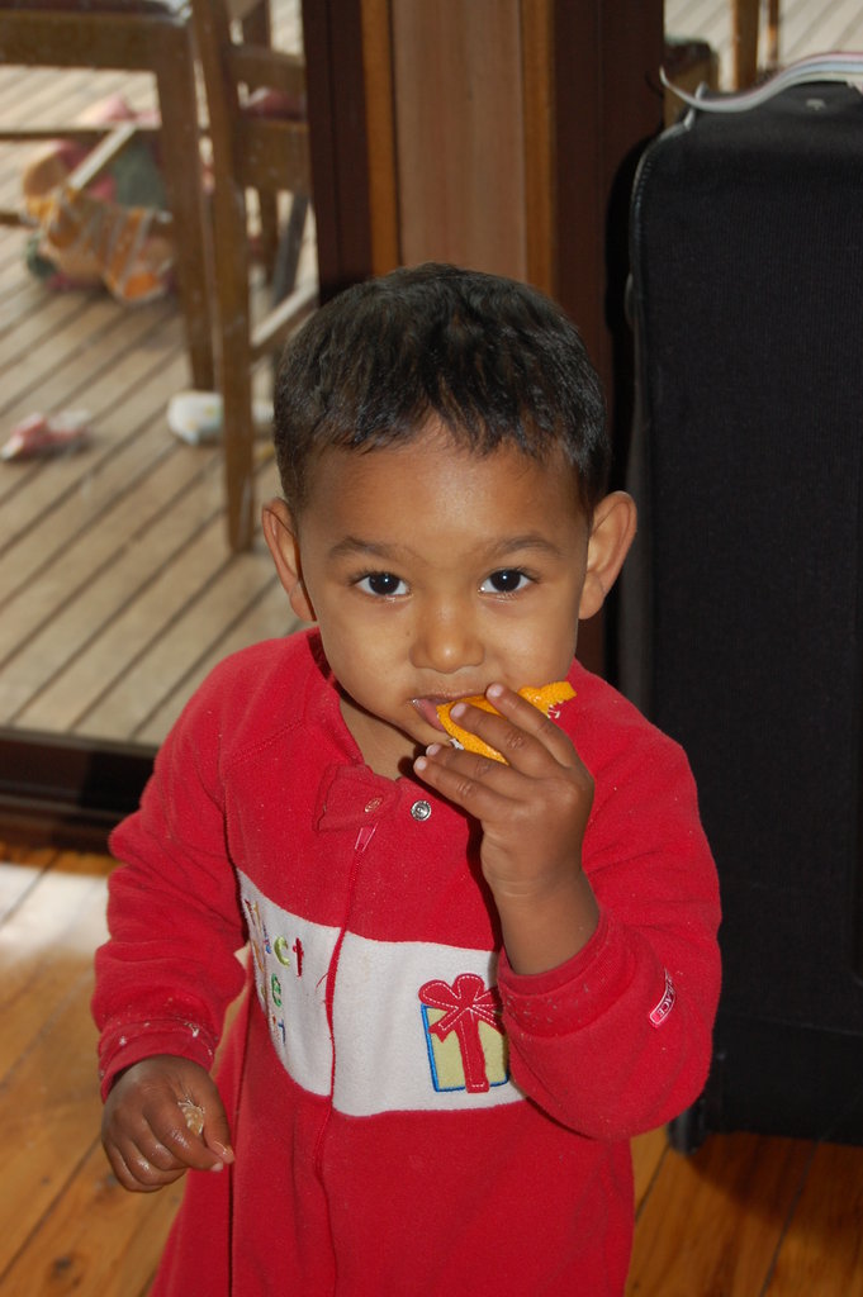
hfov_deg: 17.5
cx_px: 432
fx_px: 2809
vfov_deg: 26.0
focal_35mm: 78
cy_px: 648
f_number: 5.6
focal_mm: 52
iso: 400
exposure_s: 1/60
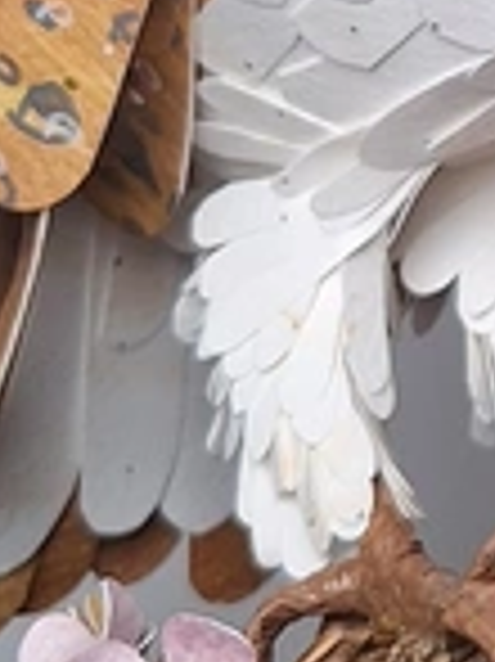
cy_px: 5
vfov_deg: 14.1
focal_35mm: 138
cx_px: 1134
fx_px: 2635
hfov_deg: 9.7
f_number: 1.8
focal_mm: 5.54
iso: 40
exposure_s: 1/175
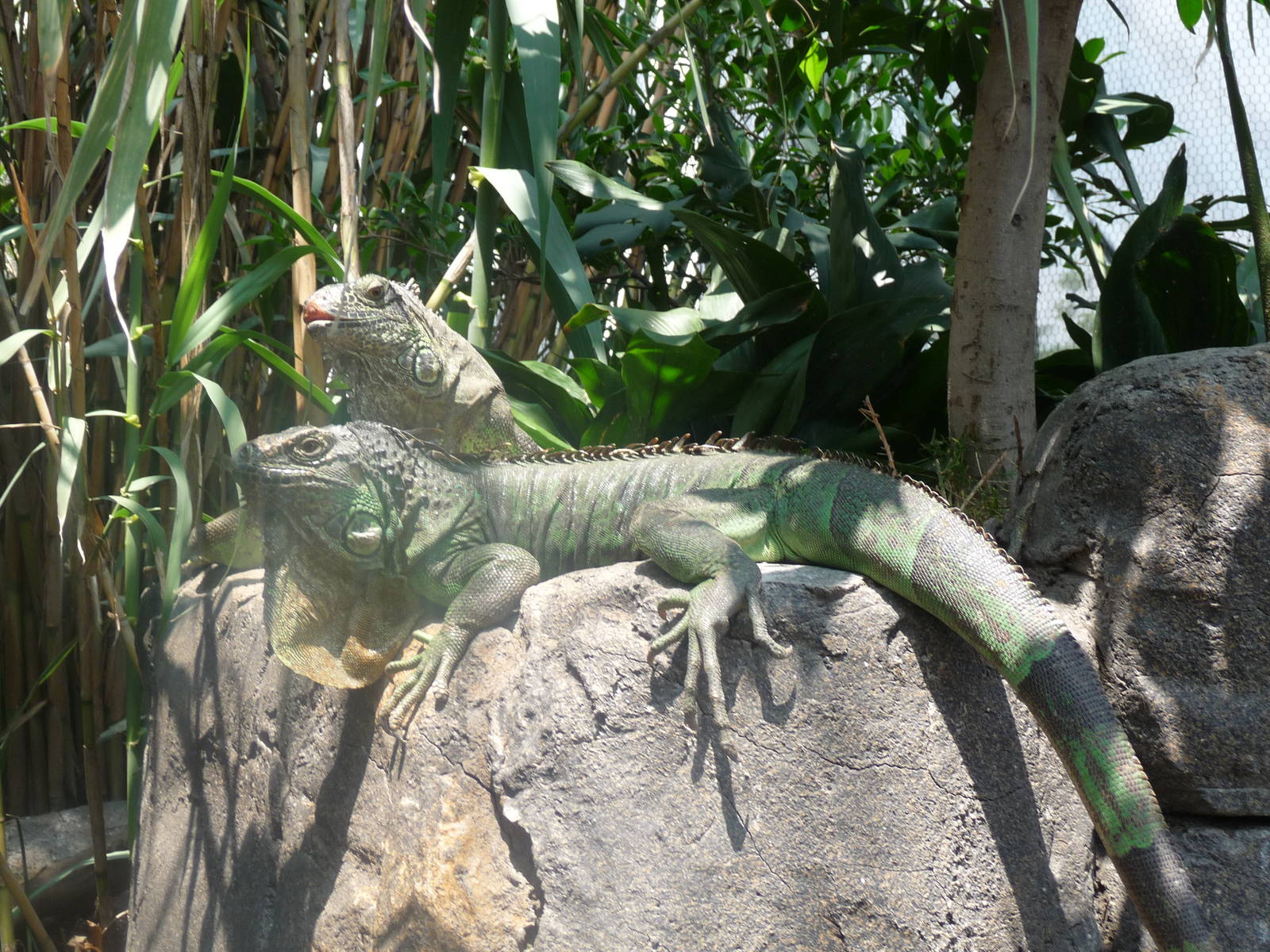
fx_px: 1761
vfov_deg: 30.3
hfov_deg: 39.7
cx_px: 635
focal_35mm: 48
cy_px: 476
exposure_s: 1/100
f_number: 4.2
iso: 100
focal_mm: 8
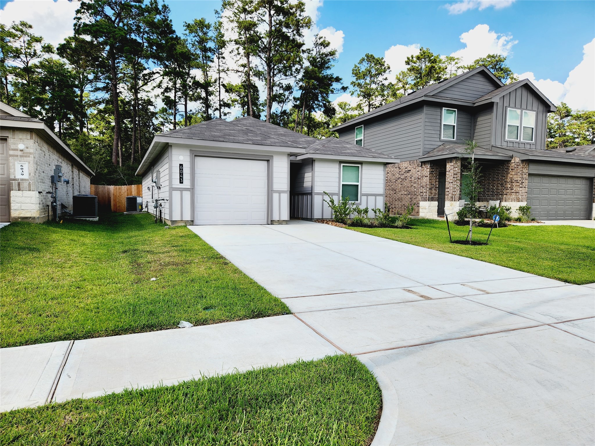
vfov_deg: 58.9
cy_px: 223
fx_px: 395
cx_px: 298
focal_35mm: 23
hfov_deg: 73.9
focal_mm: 5.4
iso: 20
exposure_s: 1/1279
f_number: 1.8
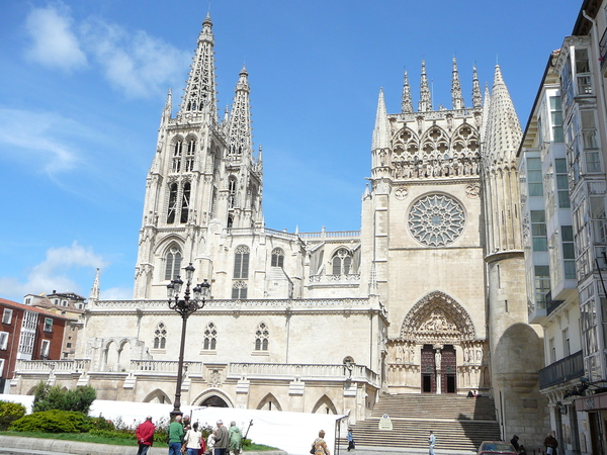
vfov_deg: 40.7
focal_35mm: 35
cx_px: 304
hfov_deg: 52.6
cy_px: 228
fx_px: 614
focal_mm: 5.2
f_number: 5
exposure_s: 1/500
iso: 80
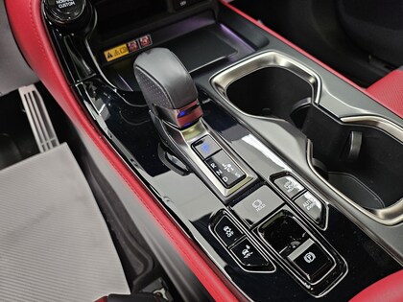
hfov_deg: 71.6
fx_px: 279
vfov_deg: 56.8
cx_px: 202
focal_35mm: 24
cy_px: 151
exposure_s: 1/50
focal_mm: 5
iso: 250
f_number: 1.8
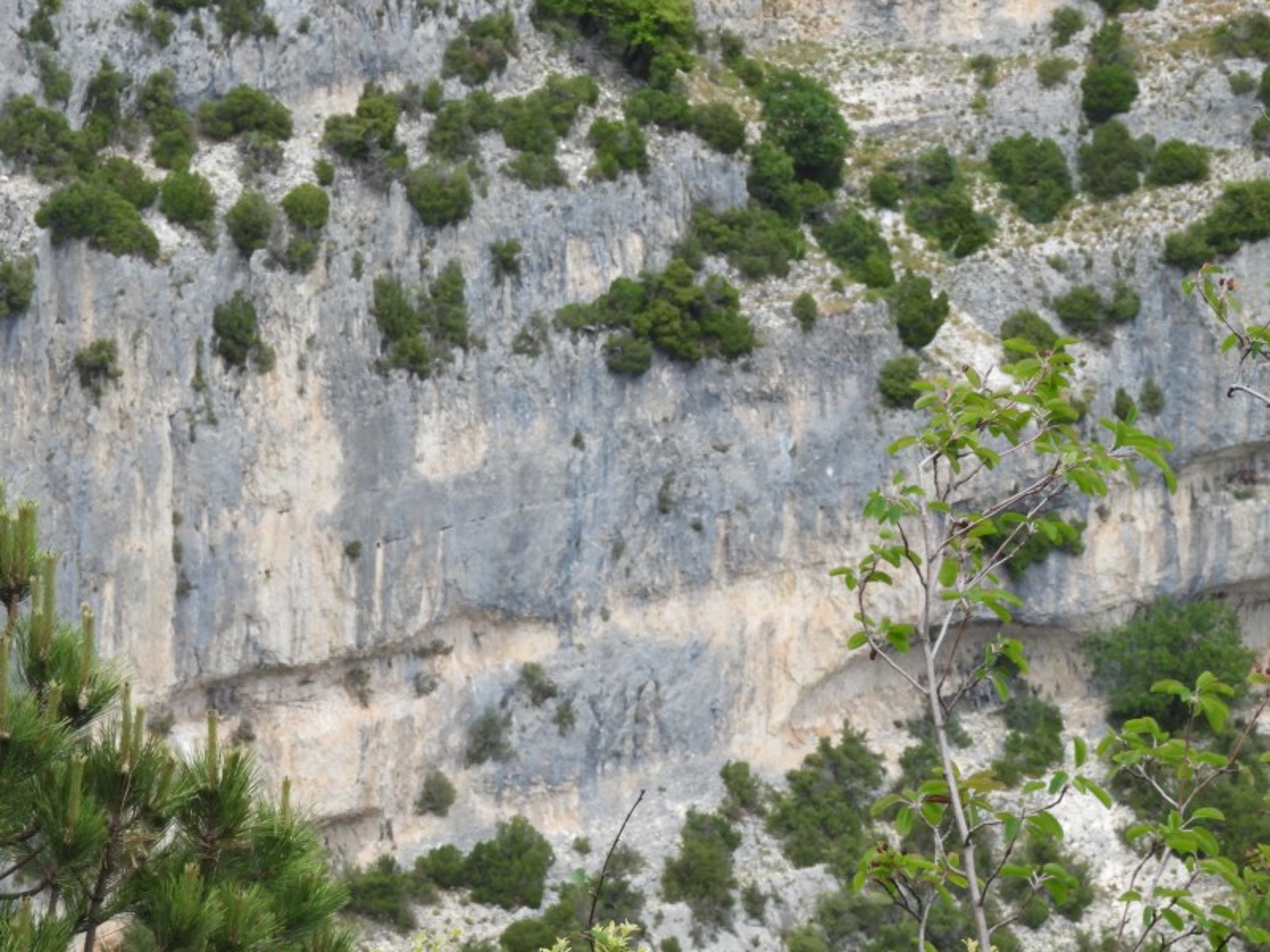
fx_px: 6787
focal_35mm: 185
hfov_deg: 10.7
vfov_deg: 8.0
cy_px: 476
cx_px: 635
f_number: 8
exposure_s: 1/400
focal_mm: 33
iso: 400
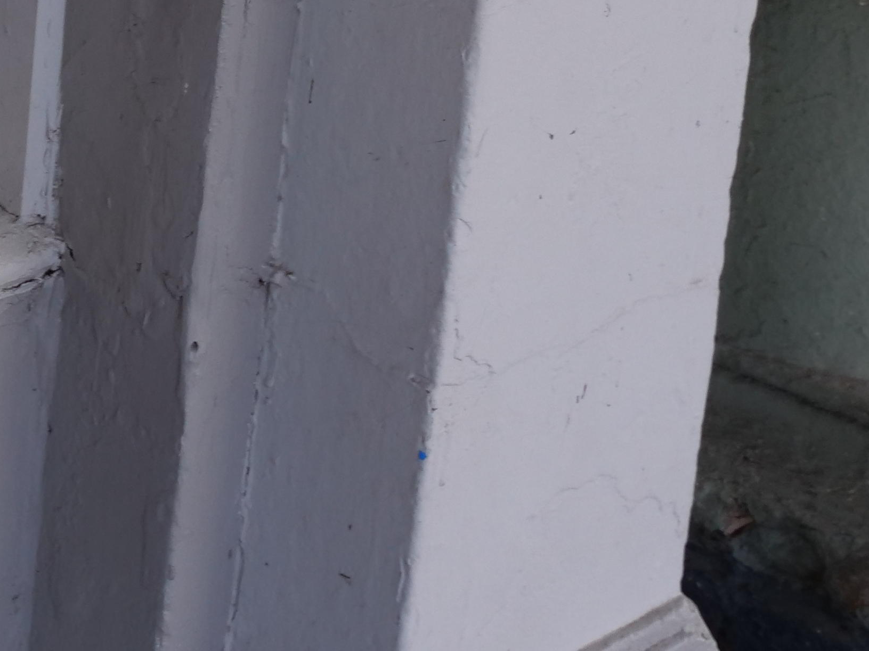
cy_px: -318
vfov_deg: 10.2
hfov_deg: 13.2
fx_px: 3539
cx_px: -420
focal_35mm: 141
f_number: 8
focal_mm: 23
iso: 400
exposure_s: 1/100
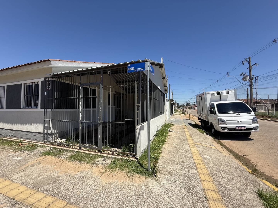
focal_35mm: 14
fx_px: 112
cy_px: 104
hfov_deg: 102.1
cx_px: 139
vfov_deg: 85.7
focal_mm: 2.22
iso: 50
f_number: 2.2
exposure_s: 1/1572
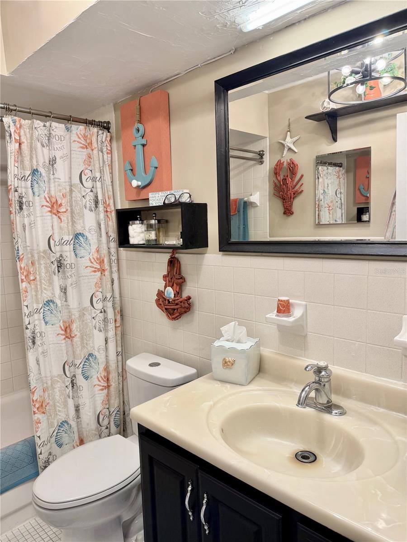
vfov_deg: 71.6
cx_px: 204
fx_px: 376
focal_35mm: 24
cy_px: 271
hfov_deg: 56.8
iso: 125
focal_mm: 6.76
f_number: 1.78
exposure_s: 1/60
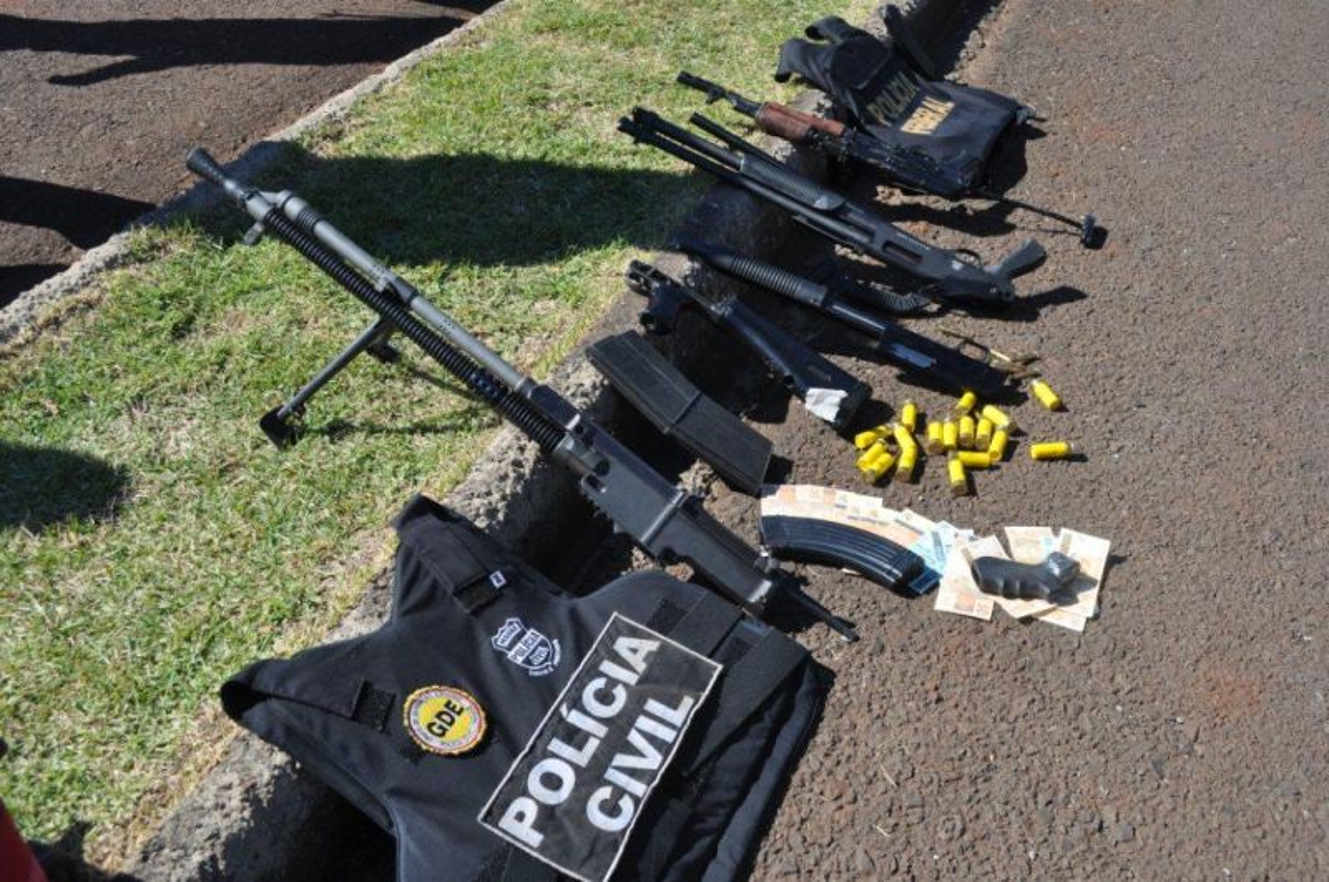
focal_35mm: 33
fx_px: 1217
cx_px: 664
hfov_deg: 57.3
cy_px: 441
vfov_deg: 39.9
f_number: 9
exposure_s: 1/320
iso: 200
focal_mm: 22
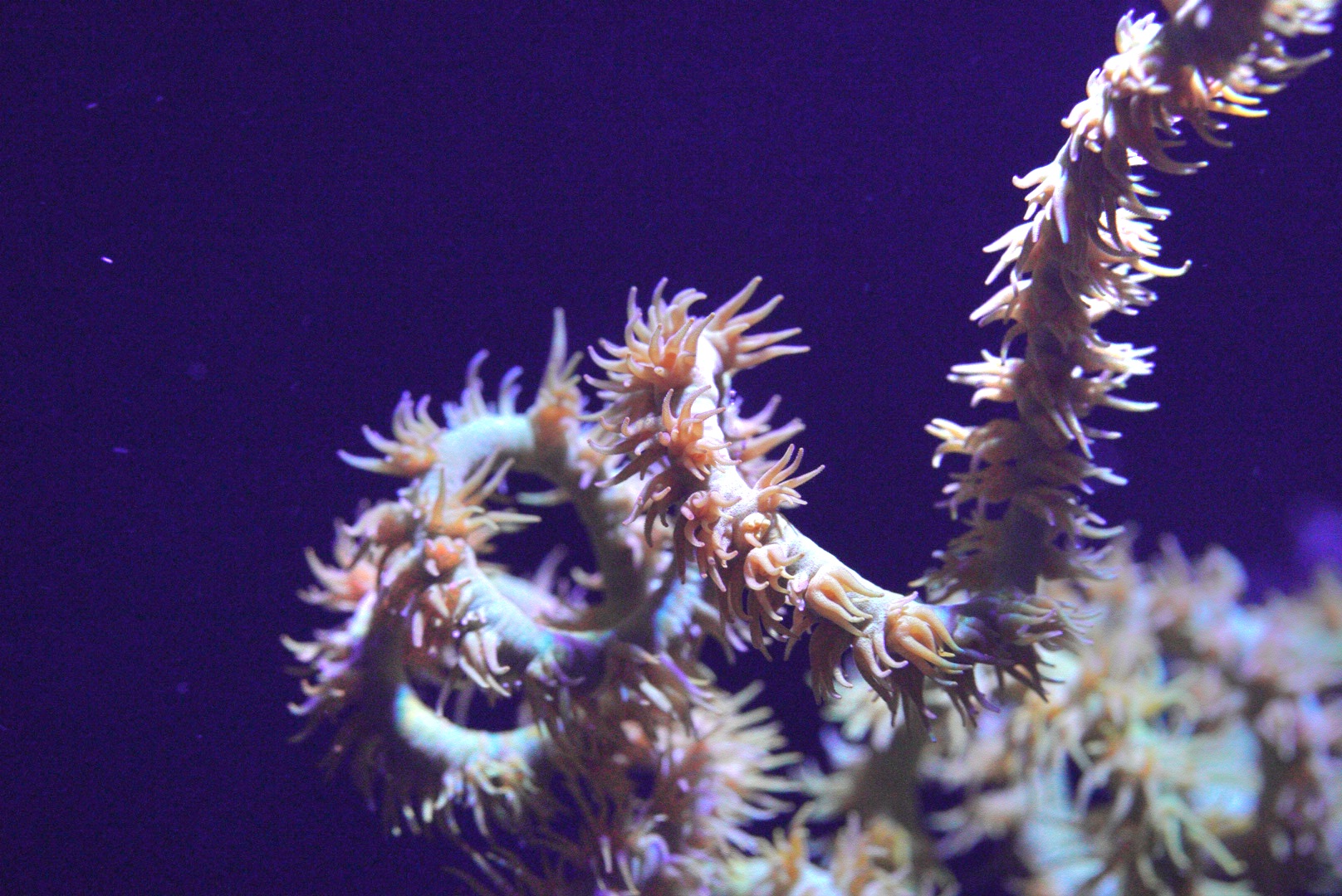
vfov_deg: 10.2
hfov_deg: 15.2
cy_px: 448
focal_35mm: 135
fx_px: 5036
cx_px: 671
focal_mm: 90
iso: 4000
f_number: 7.1
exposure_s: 1/80
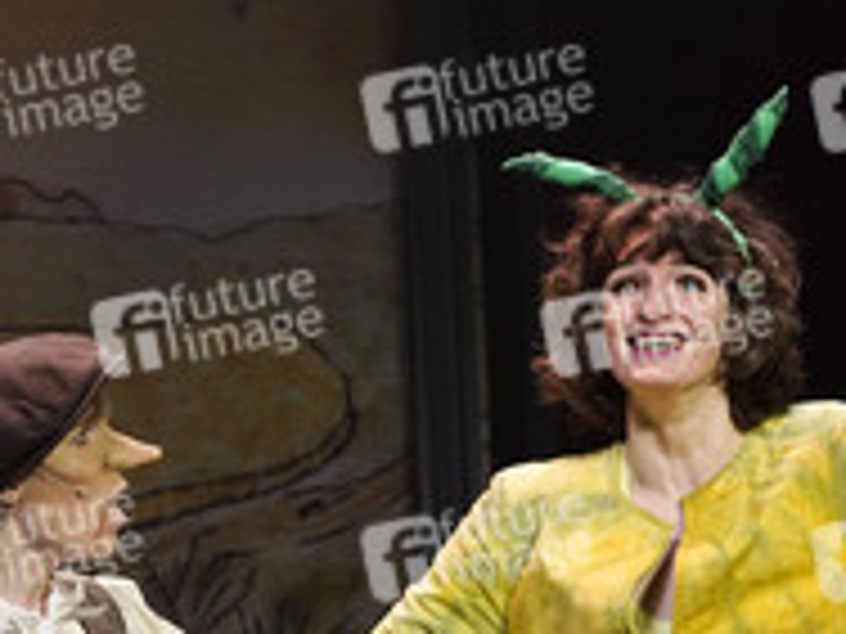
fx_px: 11267
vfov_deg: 3.2
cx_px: 538
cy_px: 661
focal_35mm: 461
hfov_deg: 4.3
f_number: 6.3
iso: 3200
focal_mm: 200
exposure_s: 1/400
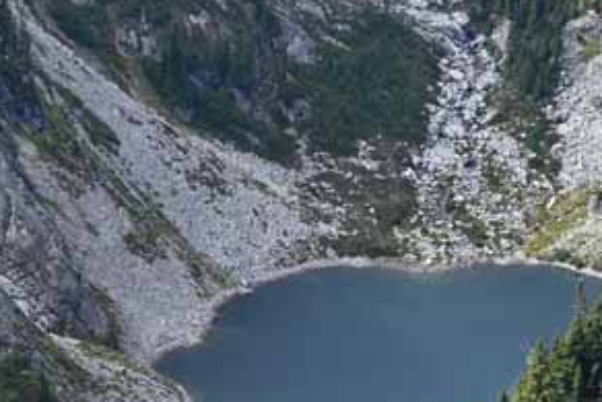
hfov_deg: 12.3
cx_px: 454
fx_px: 2794
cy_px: 210
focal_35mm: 167
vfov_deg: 8.2
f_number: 5
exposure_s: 1/400
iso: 100
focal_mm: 61
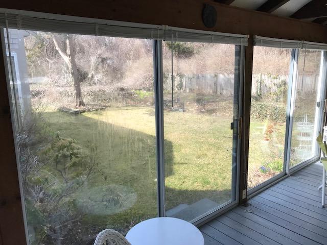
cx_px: 164
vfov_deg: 49.7
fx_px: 265
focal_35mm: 28
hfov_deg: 63.4
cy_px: 122
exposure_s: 1/602
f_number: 1.8
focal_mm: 3.99
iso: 20
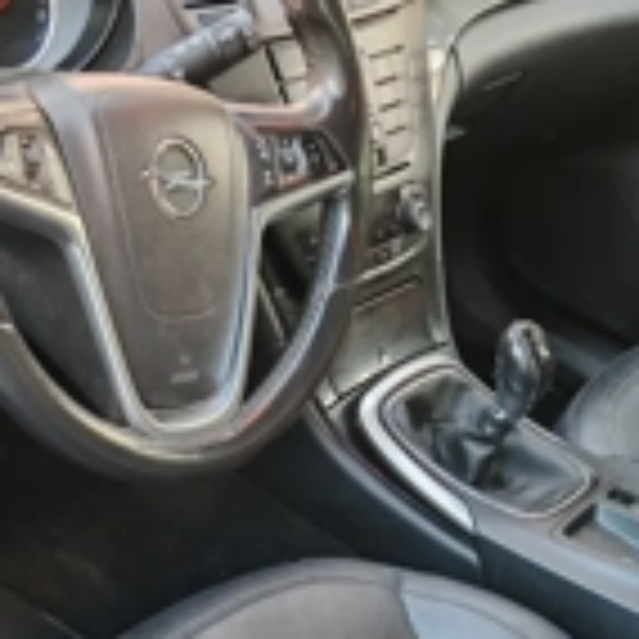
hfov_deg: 25.7
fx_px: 1399
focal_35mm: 67
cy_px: 716
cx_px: 297
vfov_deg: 24.0
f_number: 1.9
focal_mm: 6.67
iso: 400
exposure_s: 1/50
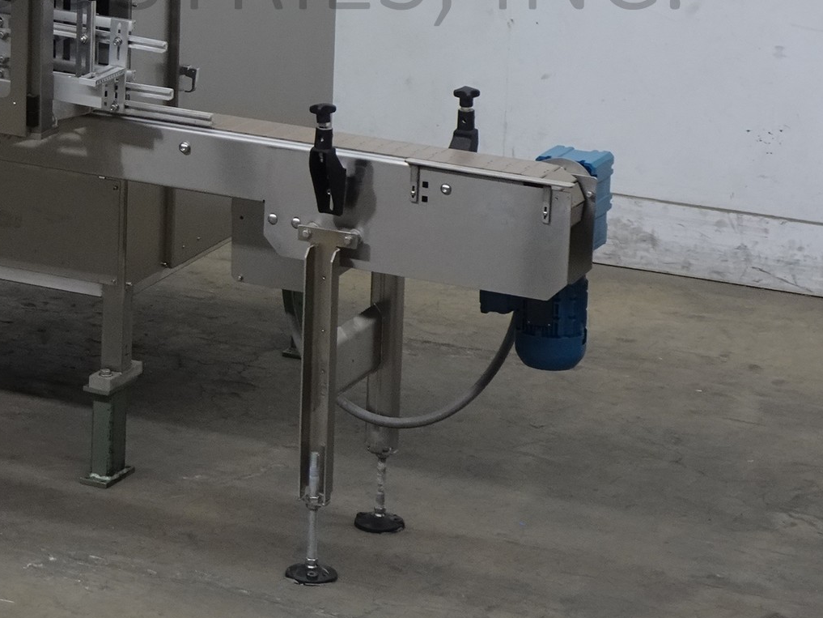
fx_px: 3495
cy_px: 19
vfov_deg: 10.0
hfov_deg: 13.3
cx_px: 2
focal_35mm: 147
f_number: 5
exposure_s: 1/80
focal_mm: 11.56
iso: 500
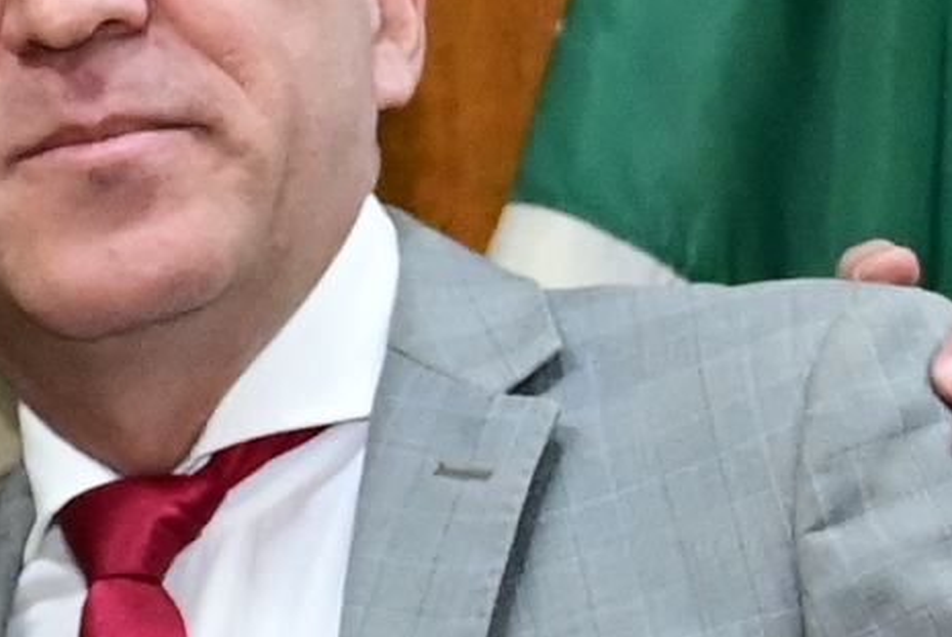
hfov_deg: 5.4
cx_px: -416
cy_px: 787
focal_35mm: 380
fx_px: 10058
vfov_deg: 3.6
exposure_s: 1/125
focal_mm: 40
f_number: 4.5
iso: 4000
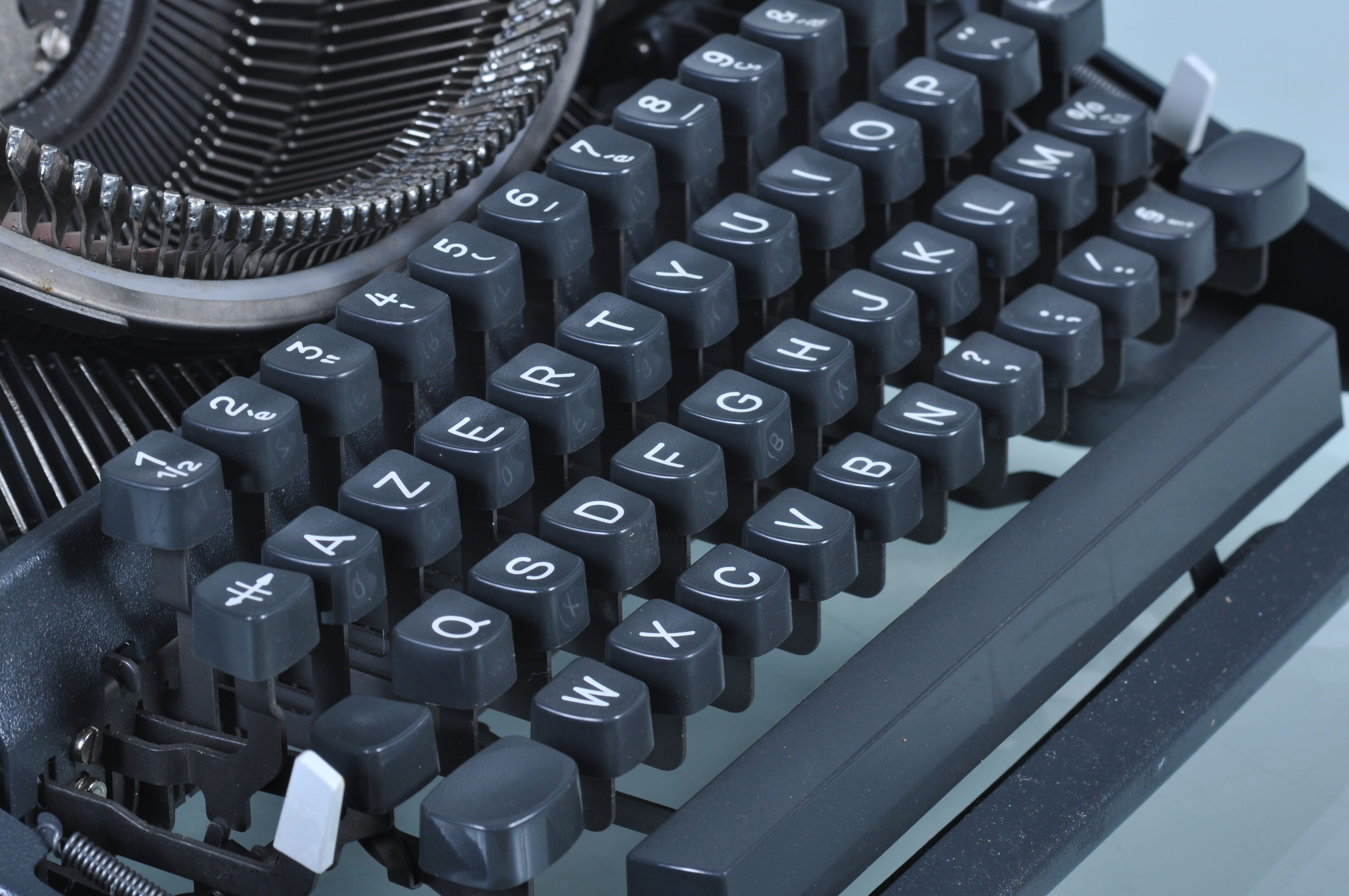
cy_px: 448
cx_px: 674
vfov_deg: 8.7
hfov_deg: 13.1
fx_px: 5895
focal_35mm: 158
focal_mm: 105
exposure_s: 1/160
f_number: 16
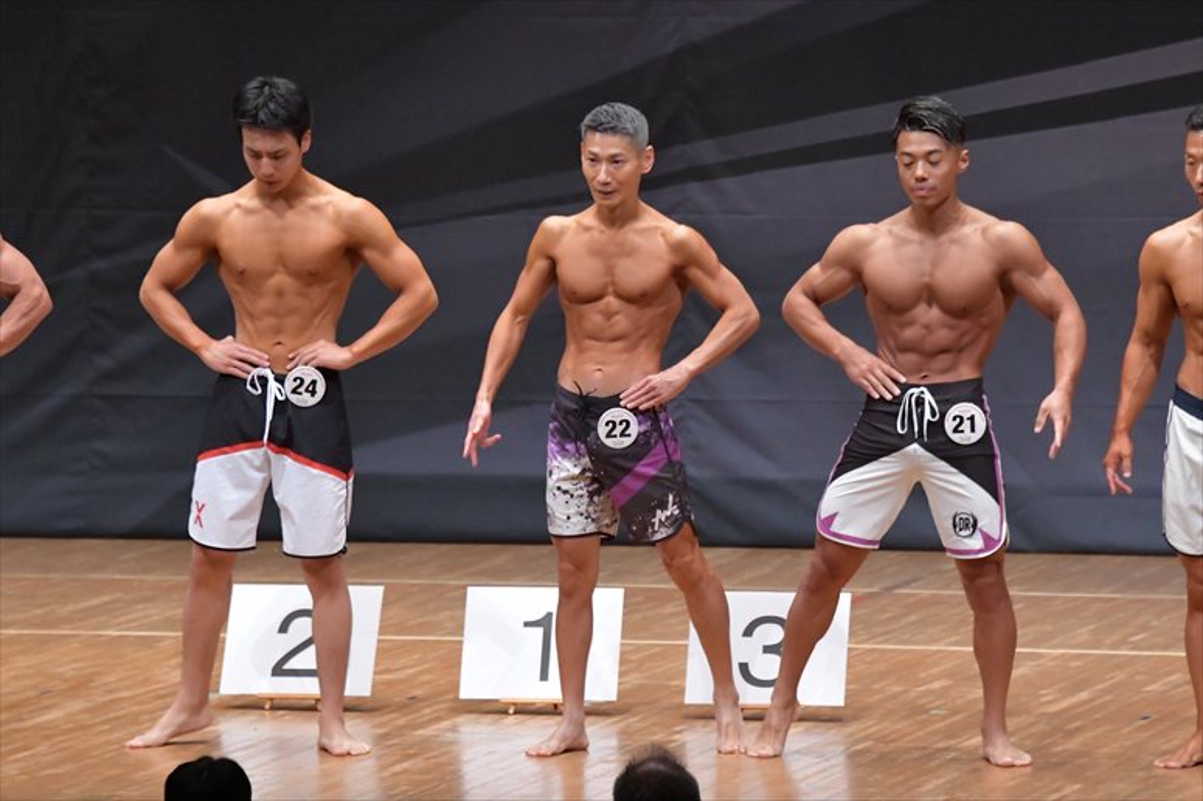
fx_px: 9018
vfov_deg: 5.1
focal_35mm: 270
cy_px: 400
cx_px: 602
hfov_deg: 7.6
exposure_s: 1/400
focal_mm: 180
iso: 8000
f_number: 5.6
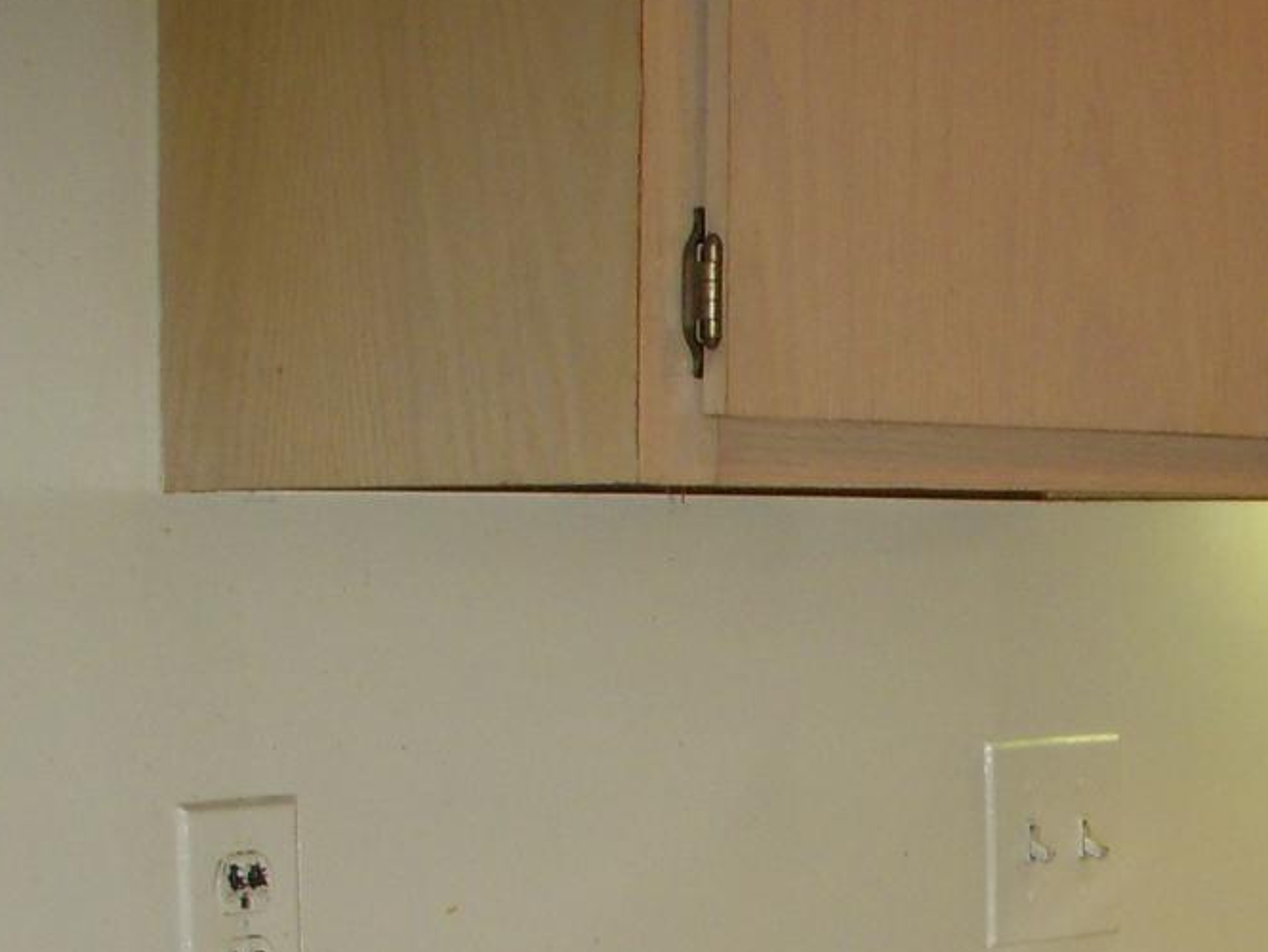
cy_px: 1330
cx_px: 1472
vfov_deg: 12.2
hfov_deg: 16.2
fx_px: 4287
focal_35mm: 117
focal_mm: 6.3
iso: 100
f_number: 3.3
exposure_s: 1/30
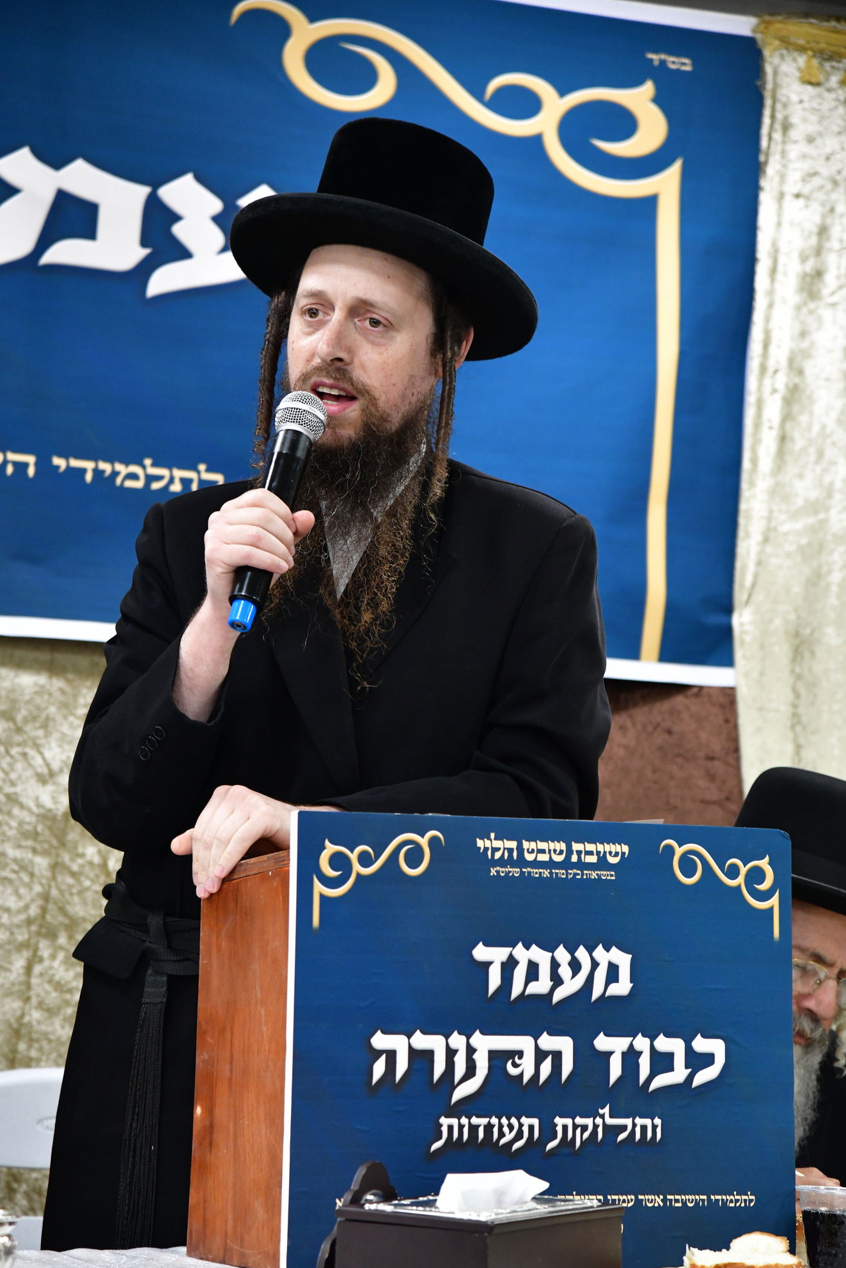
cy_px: 651
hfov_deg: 10.8
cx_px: 403
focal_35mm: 127
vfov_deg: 16.1
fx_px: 4476
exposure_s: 1/100
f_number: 5.6
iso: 3200
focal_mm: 120
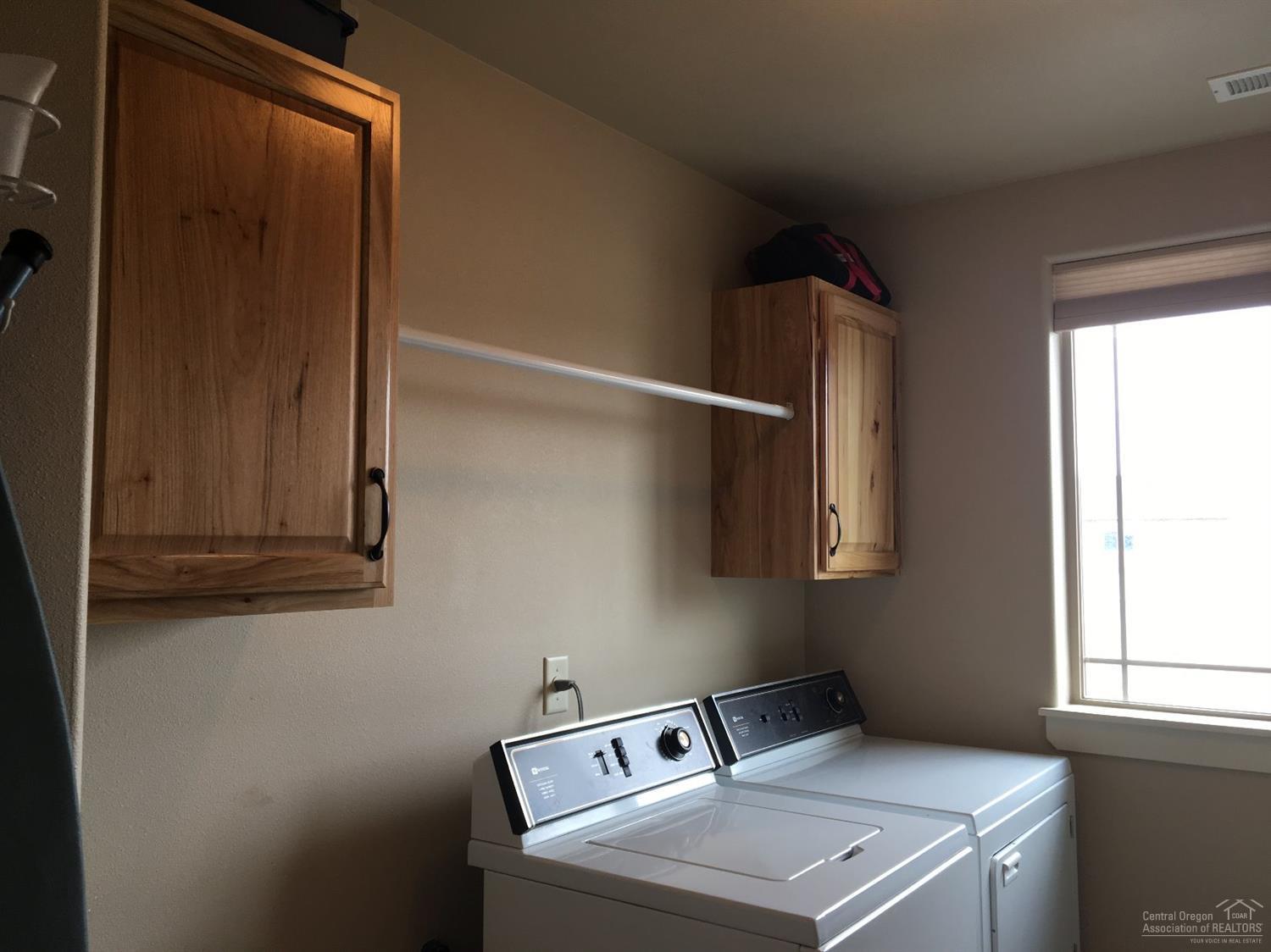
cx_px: 636
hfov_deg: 61.7
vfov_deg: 48.2
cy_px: 476
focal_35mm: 29
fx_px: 1064
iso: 32
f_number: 2.2
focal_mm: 4.15
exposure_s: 1/60
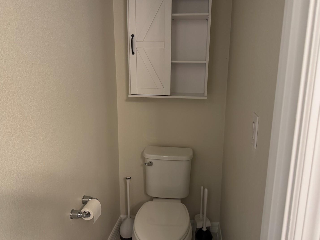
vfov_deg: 51.4
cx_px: 165
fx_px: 250
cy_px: 120
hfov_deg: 65.3
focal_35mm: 27
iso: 200
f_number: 1.78
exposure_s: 1/60
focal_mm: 6.76
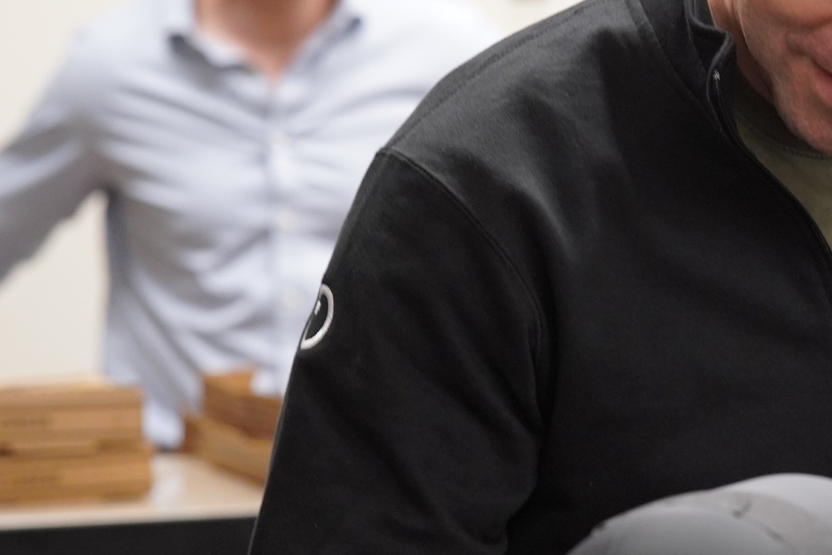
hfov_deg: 8.6
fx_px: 5477
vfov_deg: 5.8
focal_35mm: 237
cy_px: 155
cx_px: 812
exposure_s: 1/160
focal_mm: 75
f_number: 4
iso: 1600
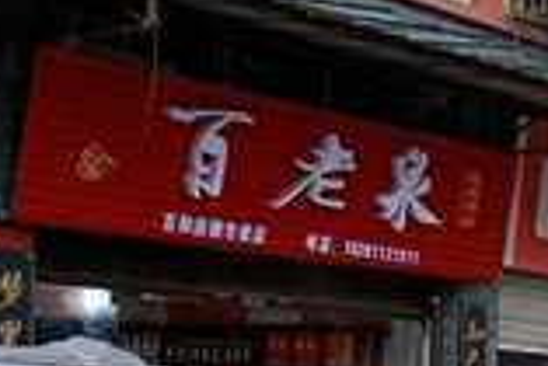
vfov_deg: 12.2
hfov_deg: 16.8
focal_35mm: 110
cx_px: 838
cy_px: 432
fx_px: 1676
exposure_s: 1/100
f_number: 1.8
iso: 259
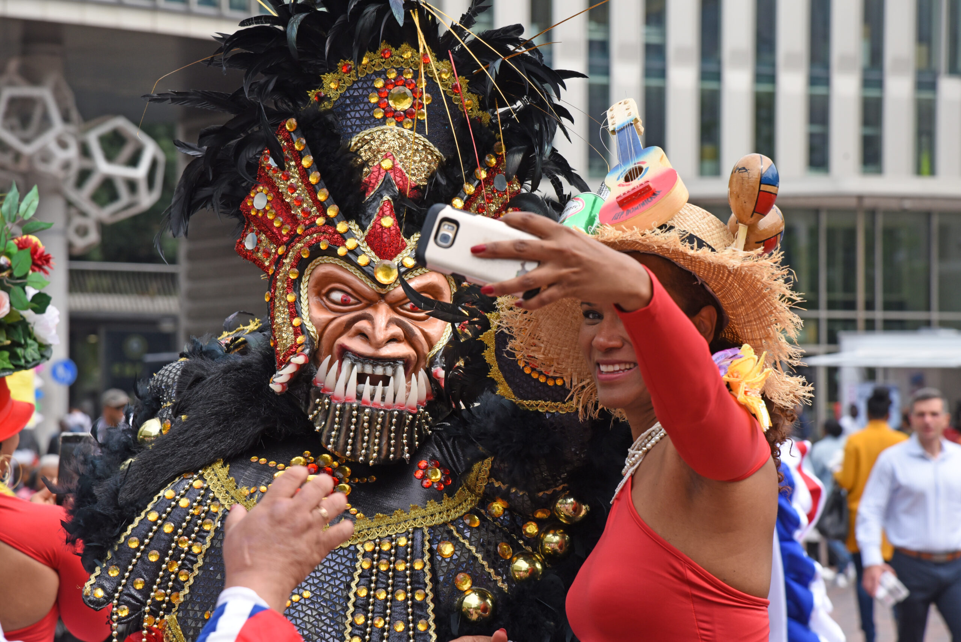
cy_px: 321
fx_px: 3204
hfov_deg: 17.1
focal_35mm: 120
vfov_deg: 11.4
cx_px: 480
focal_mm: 120
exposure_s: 1/1250
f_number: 9
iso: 800
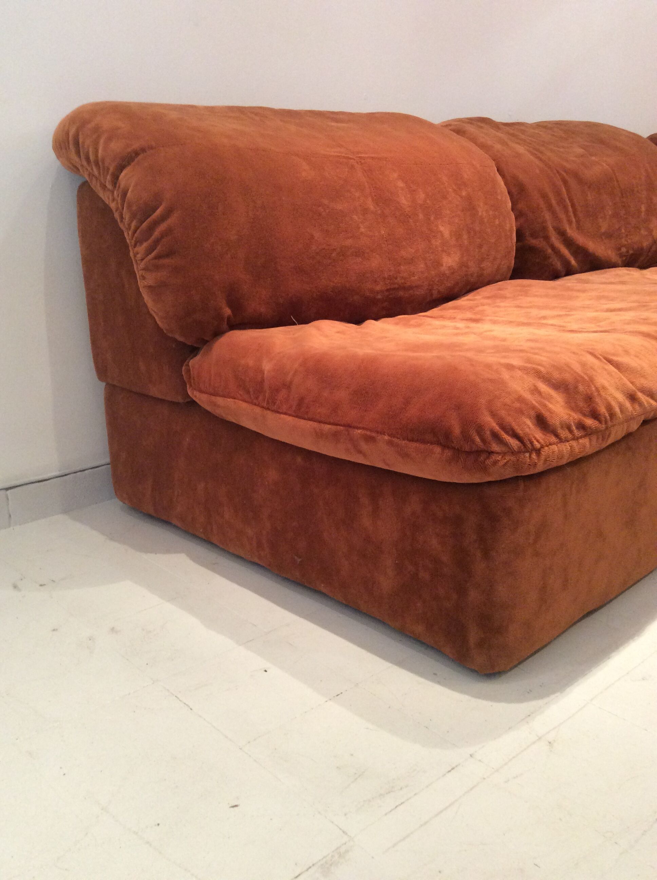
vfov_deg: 56.9
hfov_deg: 44.1
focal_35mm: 32
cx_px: 328
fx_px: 812
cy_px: 440
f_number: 2.4
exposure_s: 1/25
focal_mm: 3.3
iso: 200
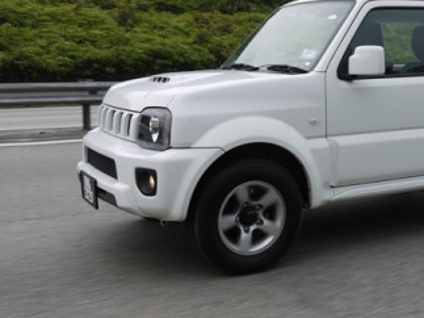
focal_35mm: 52
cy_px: 138
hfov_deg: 35.8
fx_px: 637
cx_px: 327
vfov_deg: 28.0
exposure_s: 1/250
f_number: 5.6
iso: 100
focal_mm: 14
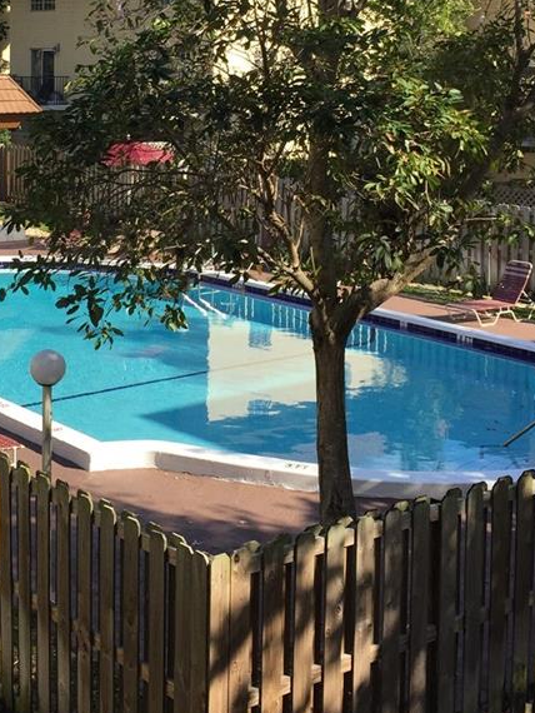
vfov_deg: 30.9
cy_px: 140
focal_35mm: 61
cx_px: 166
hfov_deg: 23.9
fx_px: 1256
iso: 32
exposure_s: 1/1163
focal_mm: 4.15
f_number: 2.2
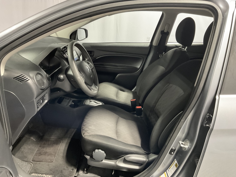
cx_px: 118
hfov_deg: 61.7
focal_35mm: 29
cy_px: 88
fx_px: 198
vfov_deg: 48.2
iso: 250
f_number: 1.8
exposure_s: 1/60
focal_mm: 3
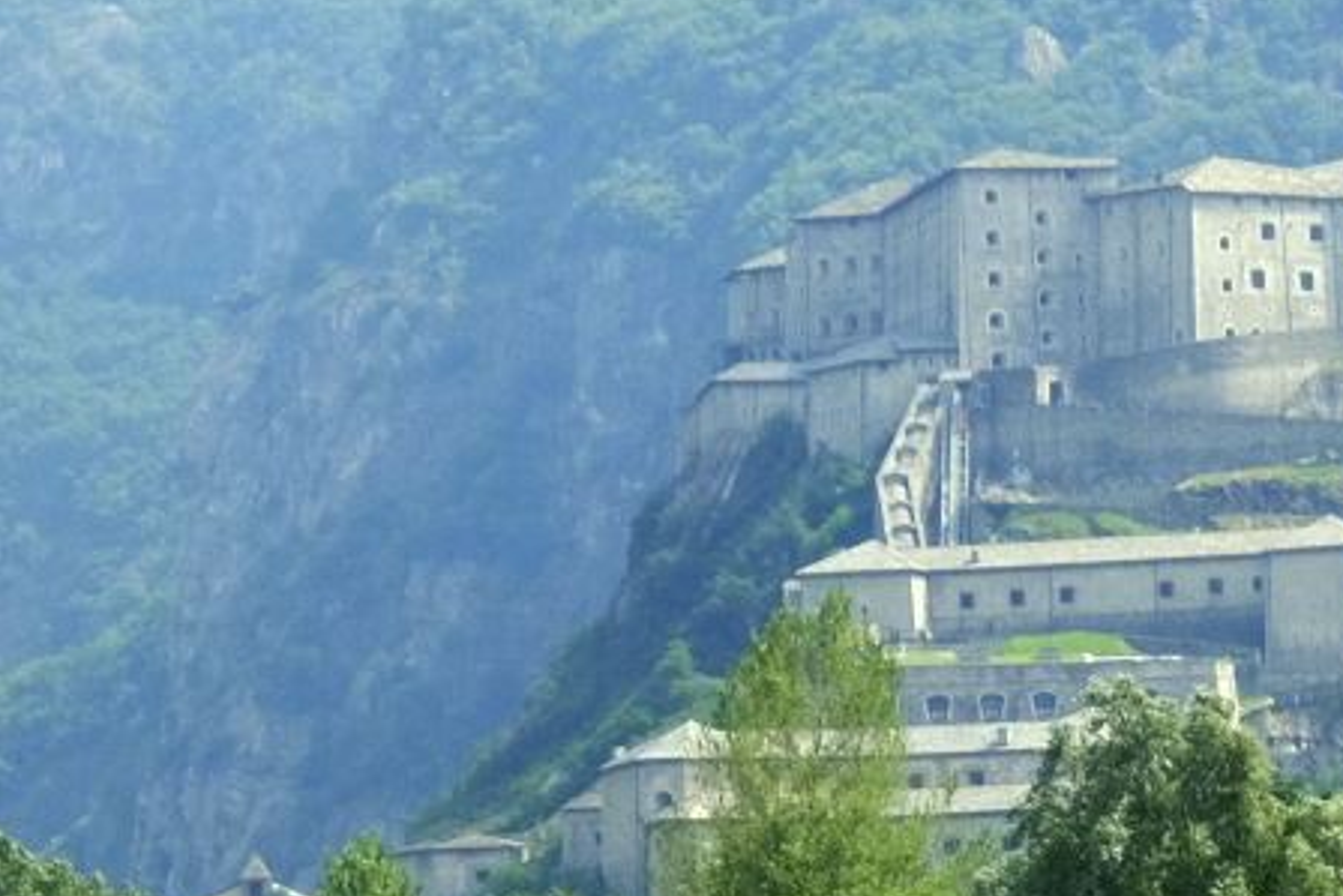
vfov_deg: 4.9
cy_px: 1474
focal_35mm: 278
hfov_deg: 7.3
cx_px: 2006
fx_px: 10374
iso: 800
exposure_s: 1/500
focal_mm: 55
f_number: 13
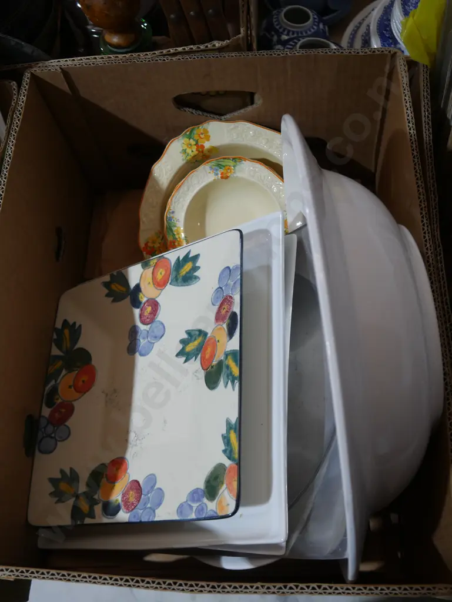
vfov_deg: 51.3
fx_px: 626
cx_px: 226
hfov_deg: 39.7
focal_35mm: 36
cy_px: 301
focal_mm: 18
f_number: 4
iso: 500
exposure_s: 1/60
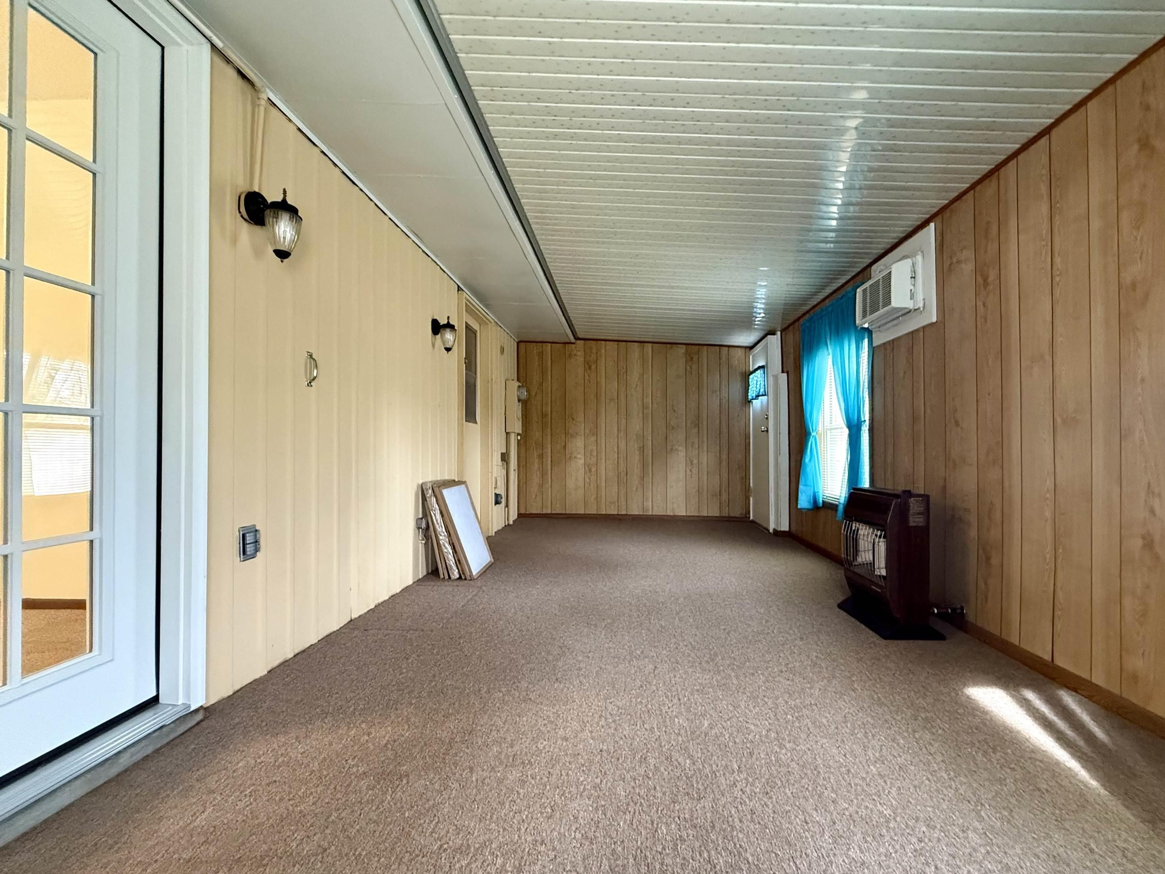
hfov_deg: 98.1
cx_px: 617
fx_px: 505
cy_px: 446
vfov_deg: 81.7
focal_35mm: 15
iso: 800
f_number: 2.2
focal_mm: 2.22
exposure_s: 1/60
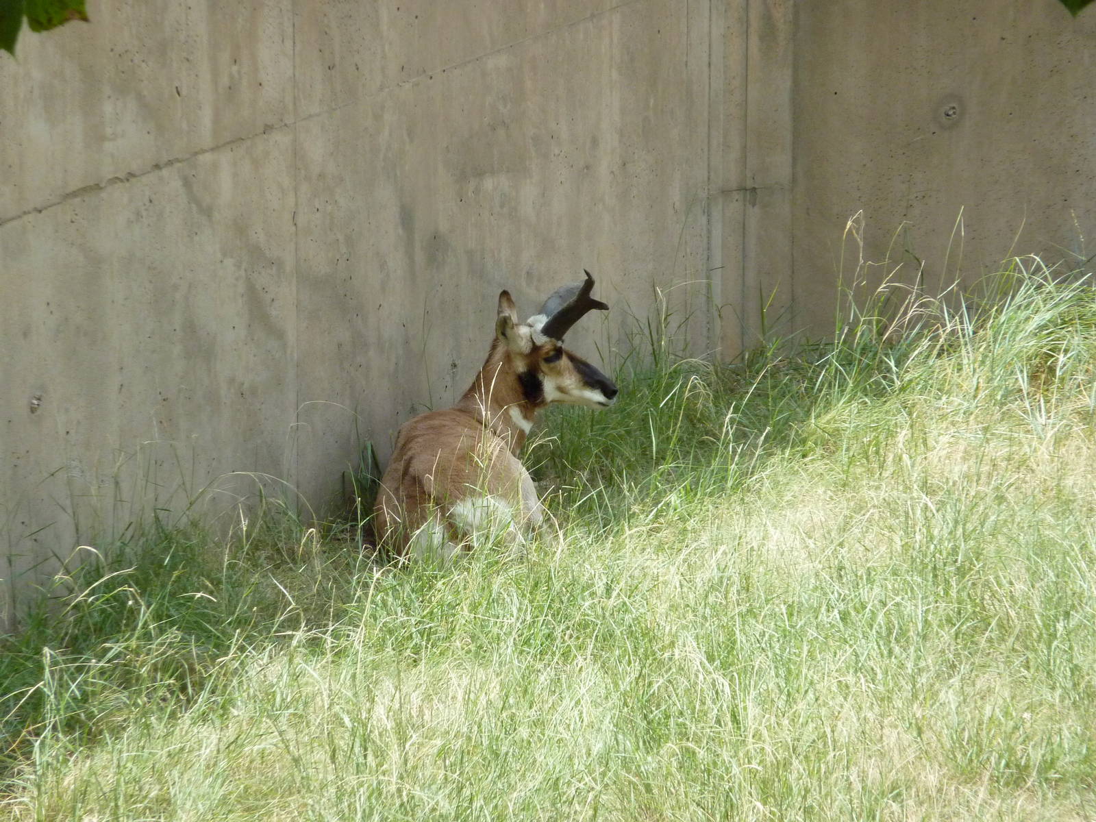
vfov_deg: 5.0
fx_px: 9498
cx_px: 548
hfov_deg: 6.6
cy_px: 411
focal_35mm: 300
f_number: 4.9
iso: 250
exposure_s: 1/500
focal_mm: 49.2
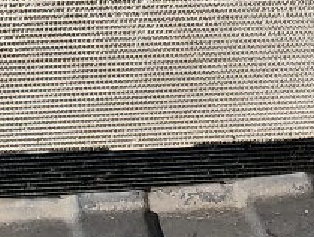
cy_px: -546
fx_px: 1798
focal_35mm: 198
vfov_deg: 6.6
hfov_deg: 9.9
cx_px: -39
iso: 50
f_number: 1.5
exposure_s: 1/1250
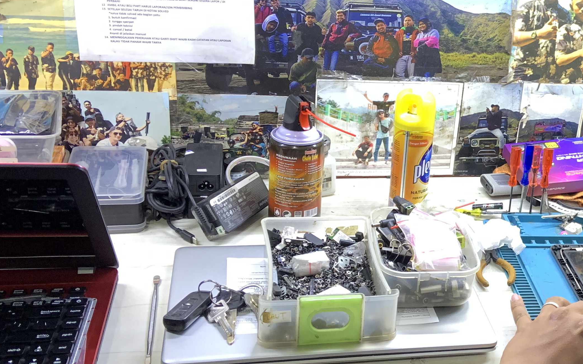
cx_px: 473
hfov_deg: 36.8
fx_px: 842
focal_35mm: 53
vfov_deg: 24.4
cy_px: 177
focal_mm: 4.25
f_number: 1.8
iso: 320
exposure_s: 1/56
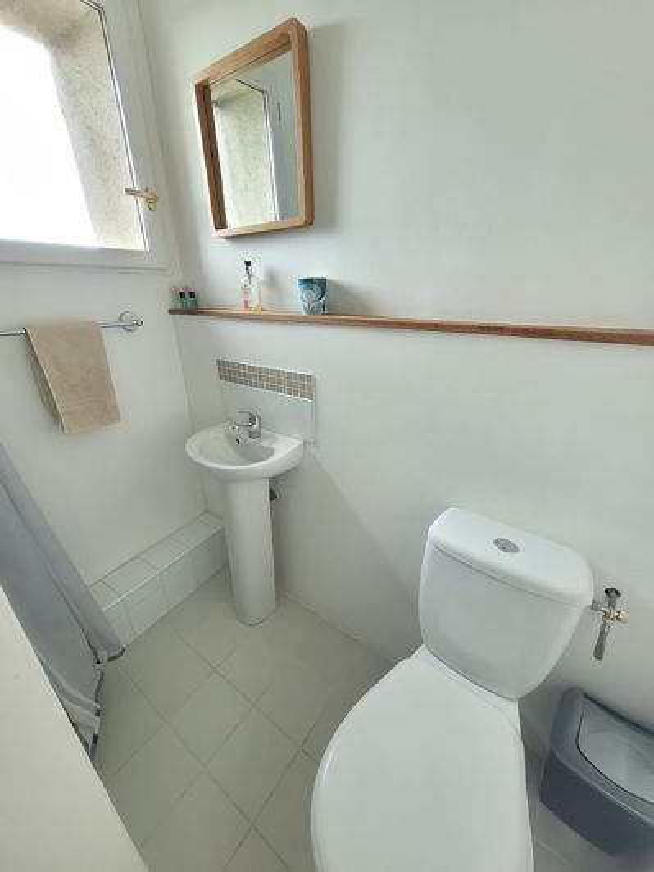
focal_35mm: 13
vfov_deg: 106.2
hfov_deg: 89.9
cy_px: 436
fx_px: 327
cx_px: 327
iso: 80
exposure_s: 1/50
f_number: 2.2
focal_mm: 1.74
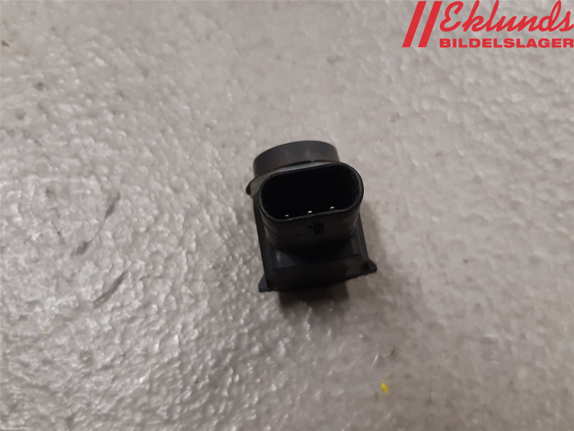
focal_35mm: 26
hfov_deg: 67.3
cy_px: 216
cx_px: 287
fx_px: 431
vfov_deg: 53.1
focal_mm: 3.93
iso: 125
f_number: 1.7
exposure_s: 1/50
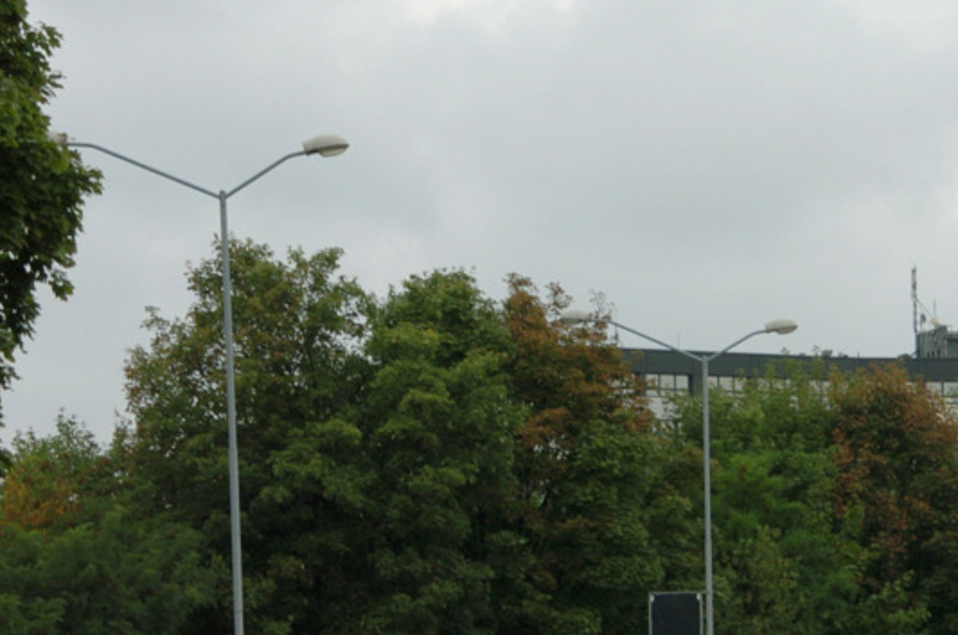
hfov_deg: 14.0
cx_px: 521
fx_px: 3904
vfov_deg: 9.3
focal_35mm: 147
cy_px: 461
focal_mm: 58
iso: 200
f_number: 16
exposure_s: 1/80
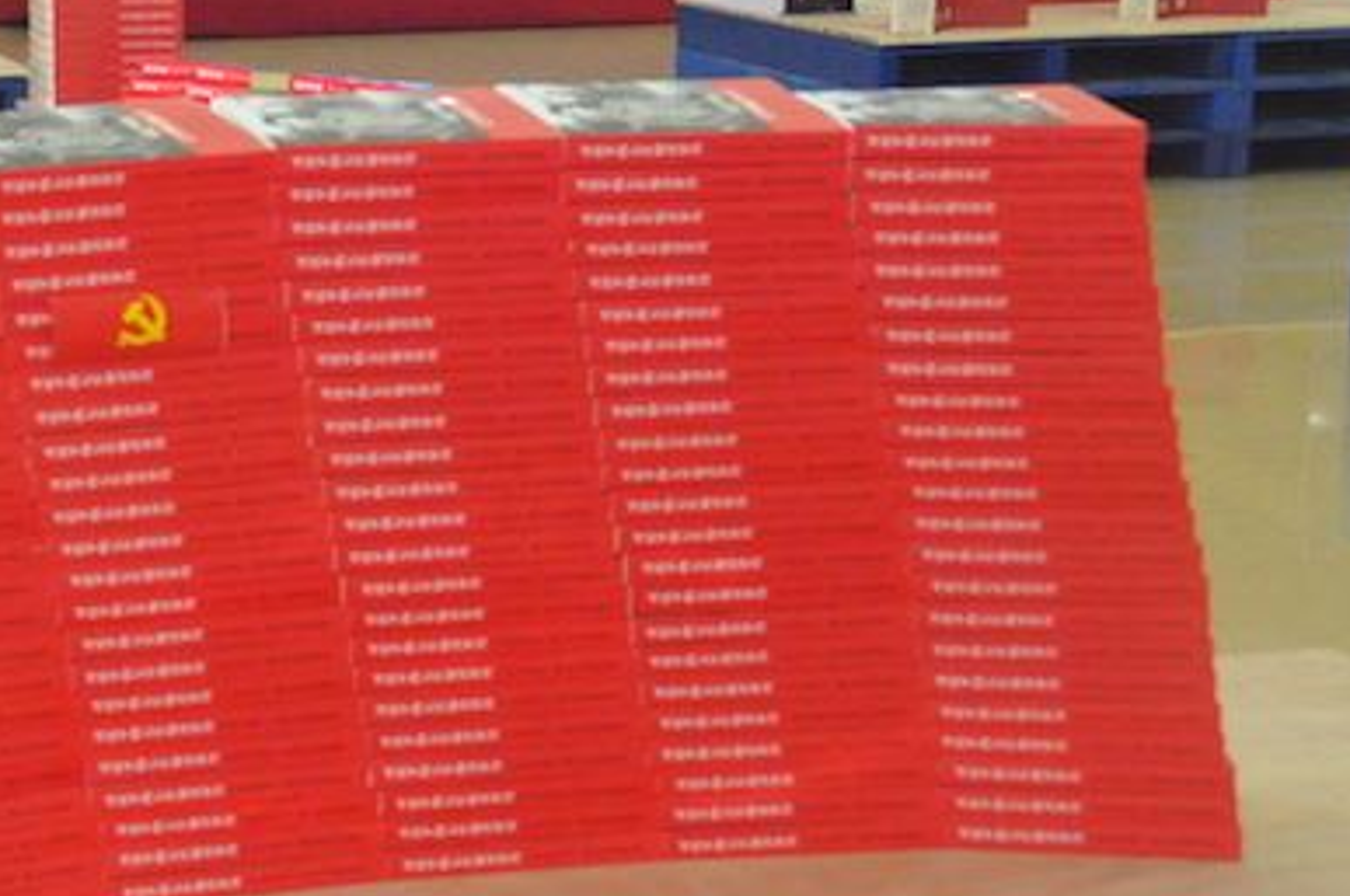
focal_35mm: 93
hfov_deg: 20.9
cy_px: 328
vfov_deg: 14.6
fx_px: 3483
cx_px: -112
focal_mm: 24
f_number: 5.6
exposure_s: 1/160
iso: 3200
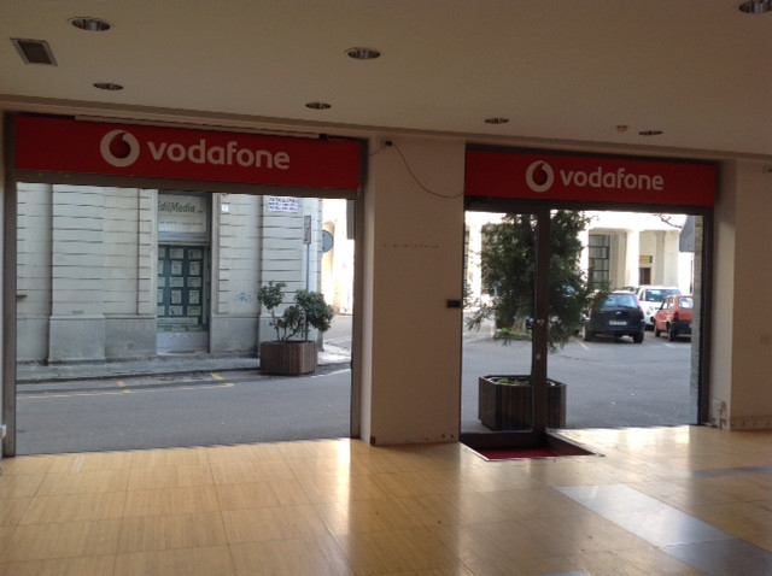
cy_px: 288
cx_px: 386
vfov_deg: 40.6
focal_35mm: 35
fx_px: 779
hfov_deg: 52.7
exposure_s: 1/120
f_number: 2.4
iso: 64
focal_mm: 4.28
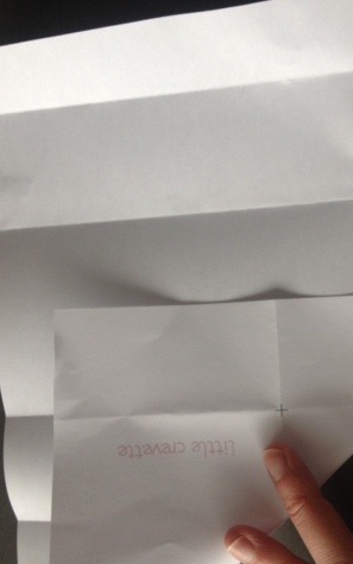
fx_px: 769
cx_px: 266
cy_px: 284
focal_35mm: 50
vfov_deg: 40.3
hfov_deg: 25.5
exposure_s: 1/40
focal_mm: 4.28
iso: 64
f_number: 2.4
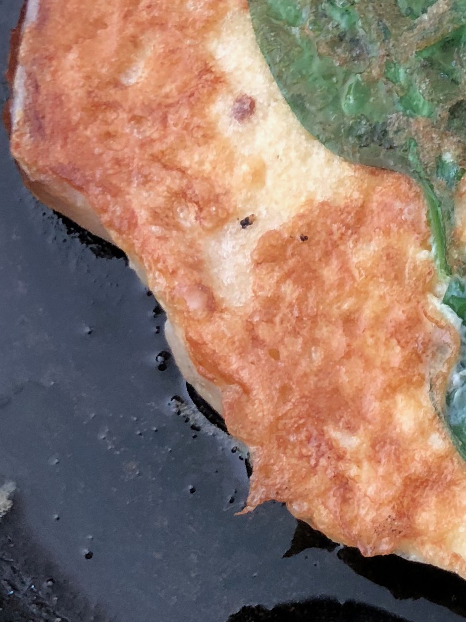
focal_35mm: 90
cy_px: 162
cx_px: 625
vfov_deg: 21.6
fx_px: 1615
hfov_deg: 15.5
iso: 40
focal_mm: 4
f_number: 1.8
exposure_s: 1/15
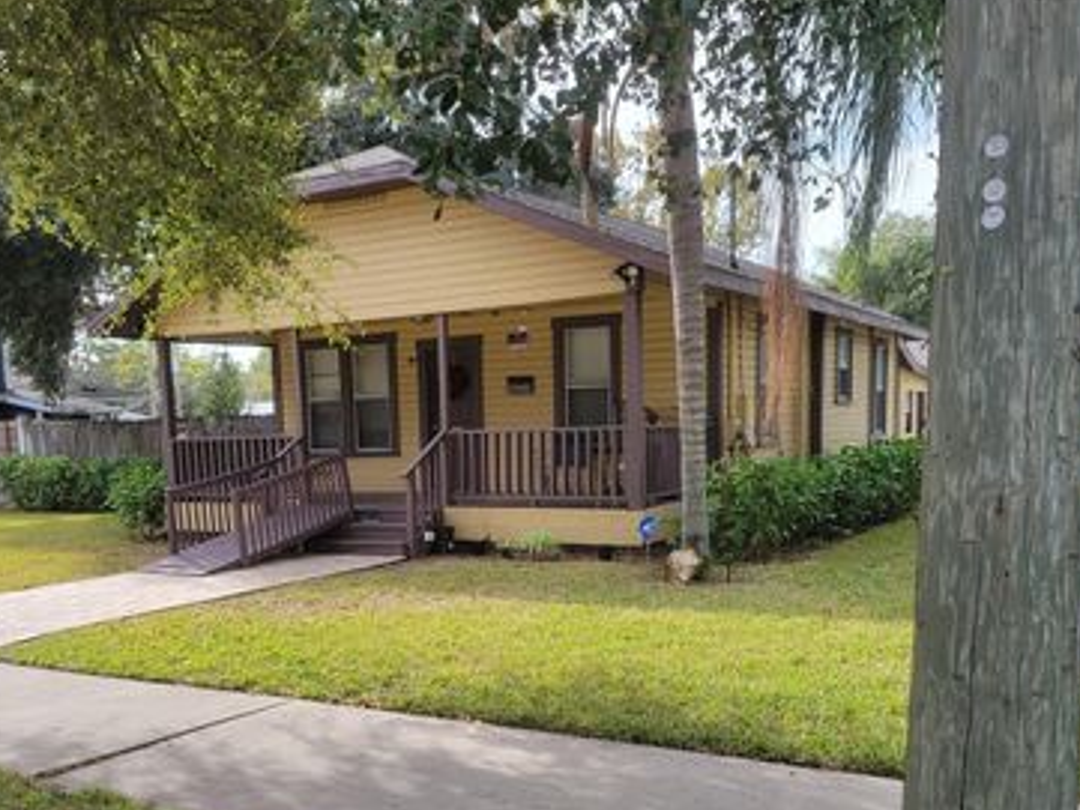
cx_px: 485
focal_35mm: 36
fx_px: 1124
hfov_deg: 51.3
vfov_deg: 39.2
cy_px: 540
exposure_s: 1/494
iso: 40
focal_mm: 5.4
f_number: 1.8
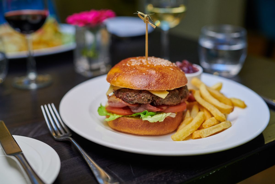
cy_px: 92
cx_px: 138
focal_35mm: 50
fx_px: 382
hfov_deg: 39.6
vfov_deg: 27.0
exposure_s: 1/200
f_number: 2.8
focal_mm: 50
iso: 500
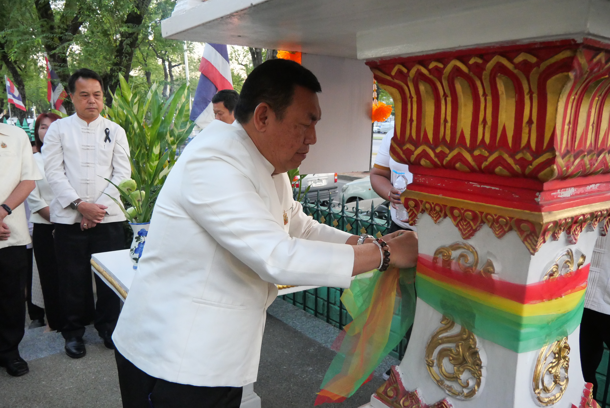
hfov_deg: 63.6
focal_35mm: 29
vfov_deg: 45.0
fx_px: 492
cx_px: 305
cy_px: 204
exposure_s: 1/200
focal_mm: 14
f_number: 3.6
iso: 3200
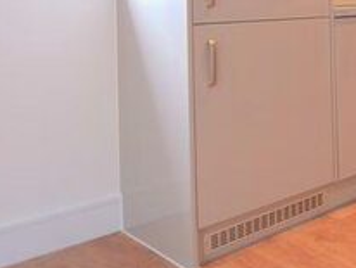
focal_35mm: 49
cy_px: -13
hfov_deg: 31.2
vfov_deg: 27.6
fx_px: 505
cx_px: 449
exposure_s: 1/13
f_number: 3.5
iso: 100
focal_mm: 10
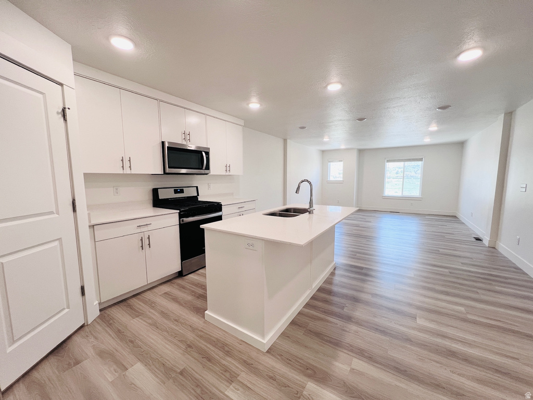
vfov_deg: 89.9
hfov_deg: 106.2
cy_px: 200
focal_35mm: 13
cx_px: 266
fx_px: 200
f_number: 1.8
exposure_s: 1/120
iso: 100
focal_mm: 1.57
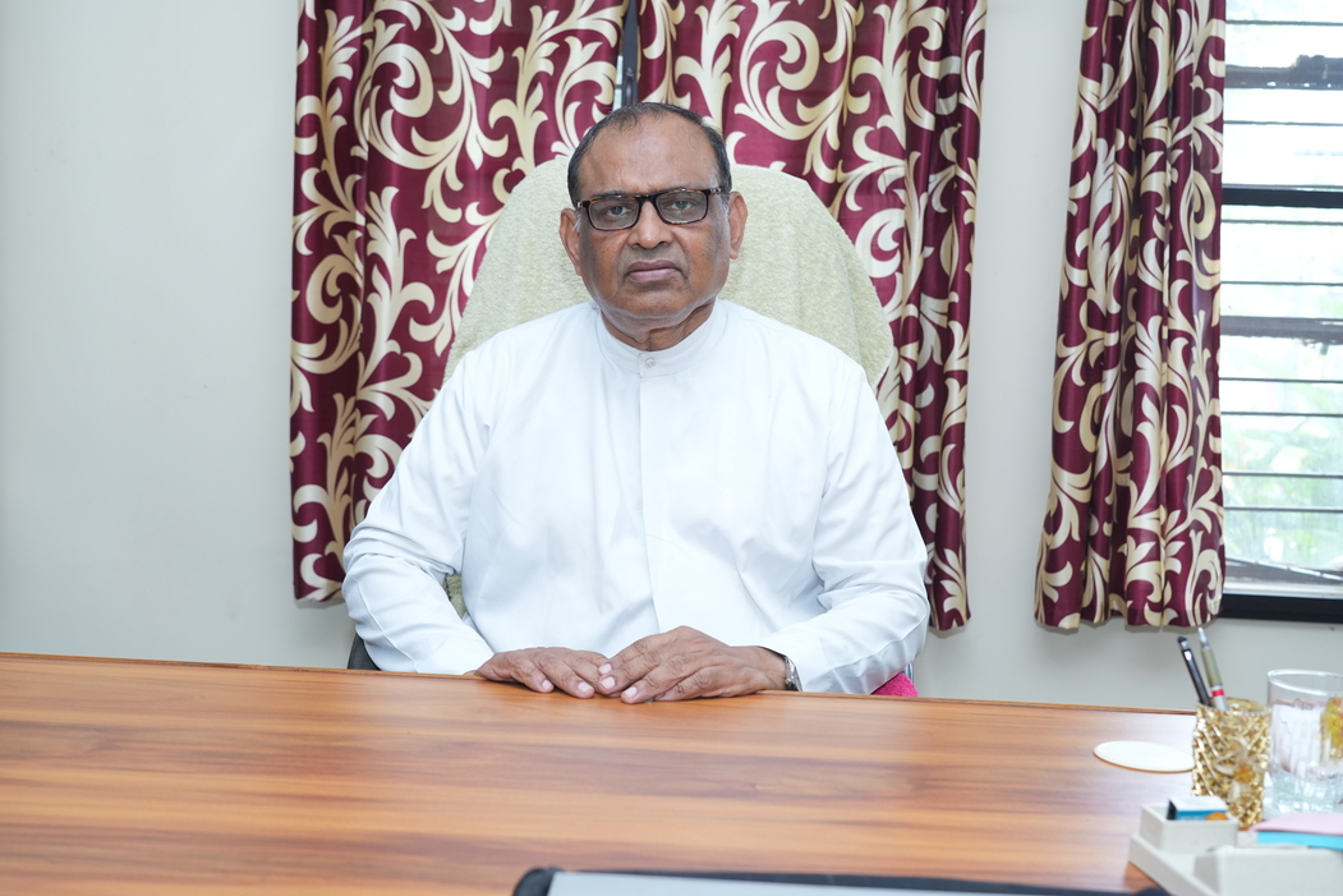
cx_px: 672
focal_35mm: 42
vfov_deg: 31.9
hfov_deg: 46.4
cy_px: 448
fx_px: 1567
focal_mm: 42
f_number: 5
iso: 1250
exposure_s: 1/160
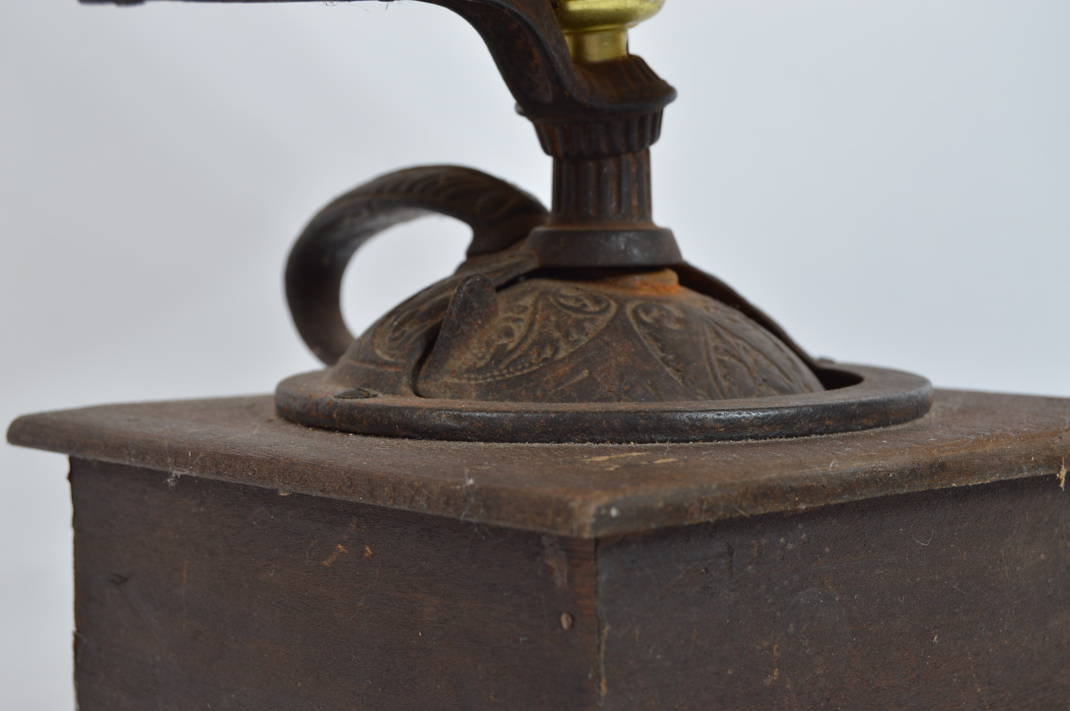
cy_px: 356
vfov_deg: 16.5
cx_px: 535
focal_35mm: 82
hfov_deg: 24.6
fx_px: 2450
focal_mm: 55
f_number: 9
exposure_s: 1/80
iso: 100
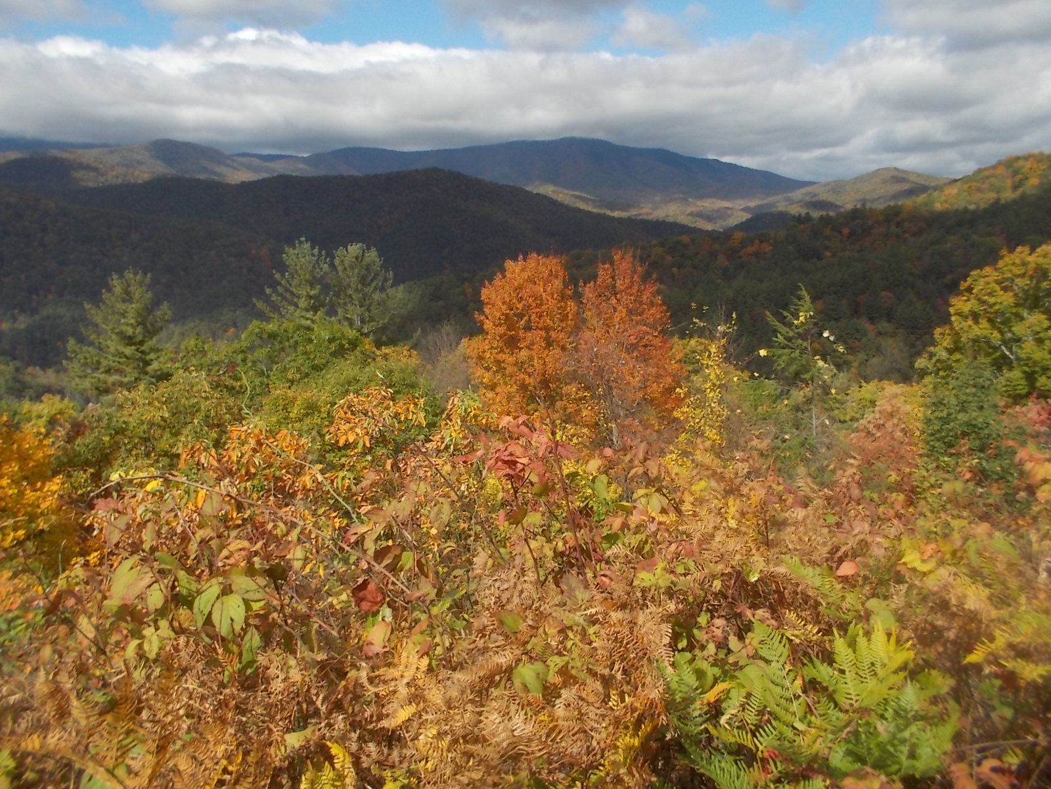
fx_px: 880
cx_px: 526
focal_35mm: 29
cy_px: 394
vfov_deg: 48.2
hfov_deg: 61.7
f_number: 3.3
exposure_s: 1/1000
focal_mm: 4.1
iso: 80
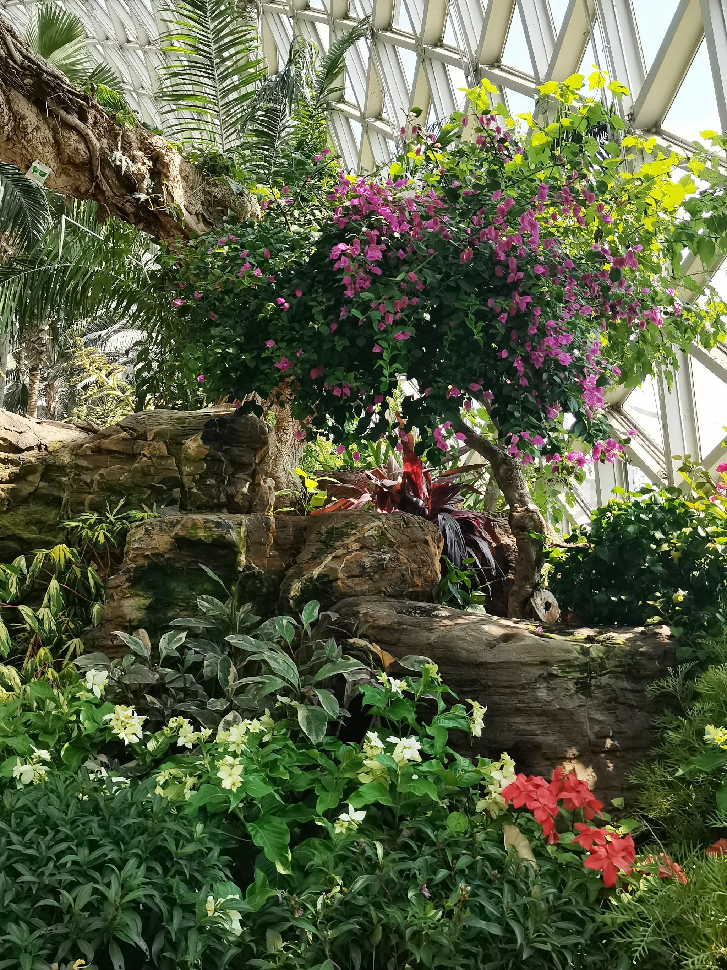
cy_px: 485
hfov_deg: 40.7
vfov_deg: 52.6
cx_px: 364
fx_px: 980
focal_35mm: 35
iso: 50
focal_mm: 5.58
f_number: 1.8
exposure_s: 1/385
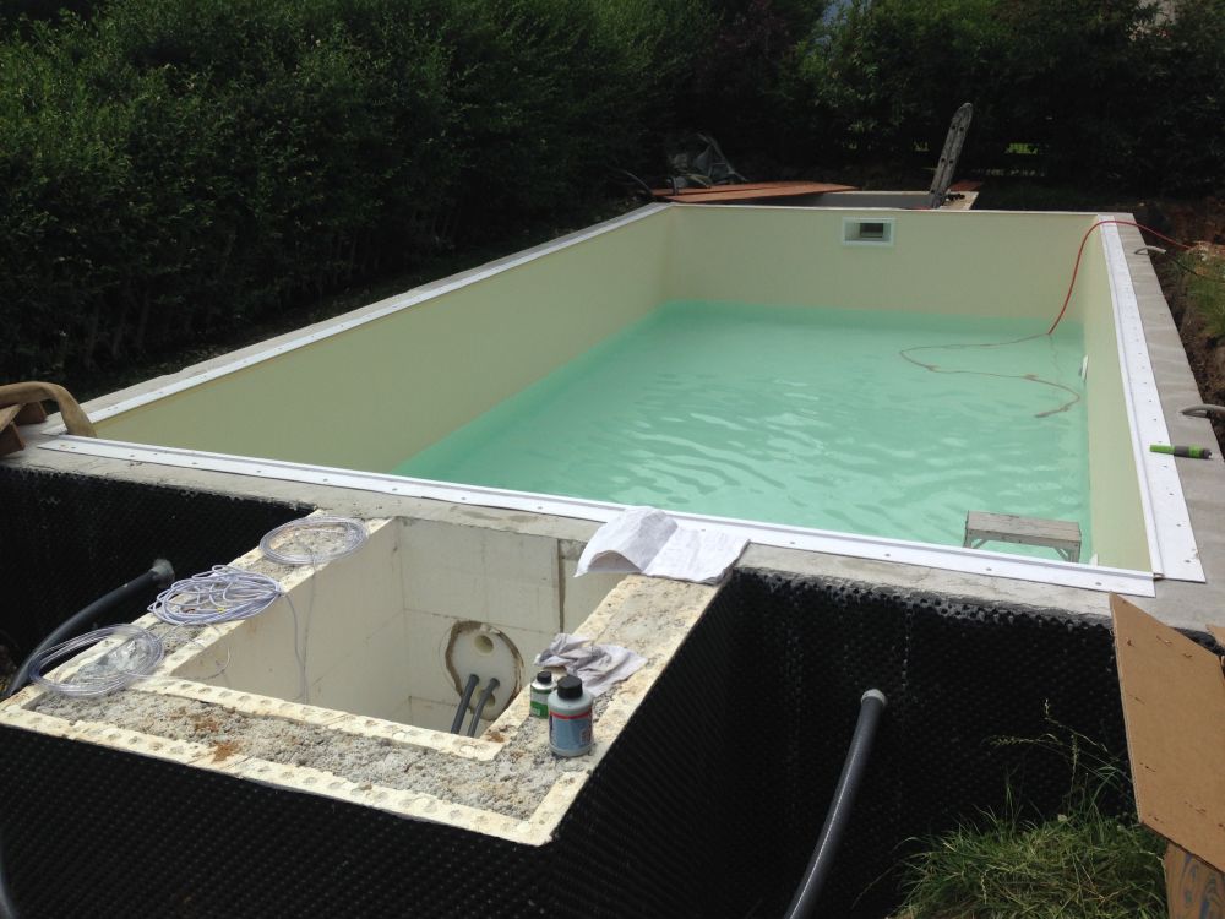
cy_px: 460
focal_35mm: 33
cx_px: 612
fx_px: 1168
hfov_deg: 55.4
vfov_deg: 42.9
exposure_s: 1/2463
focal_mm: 4.12
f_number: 2.4
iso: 50
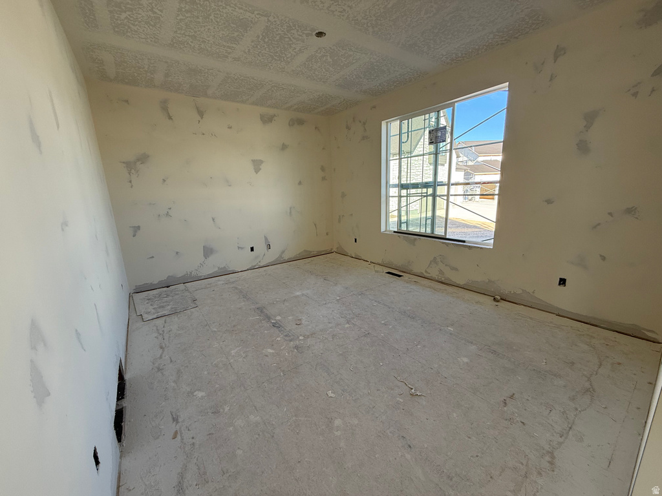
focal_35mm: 14
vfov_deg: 85.7
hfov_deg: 102.1
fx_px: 268
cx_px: 331
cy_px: 248
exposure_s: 1/127
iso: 64
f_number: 2.2
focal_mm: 2.22
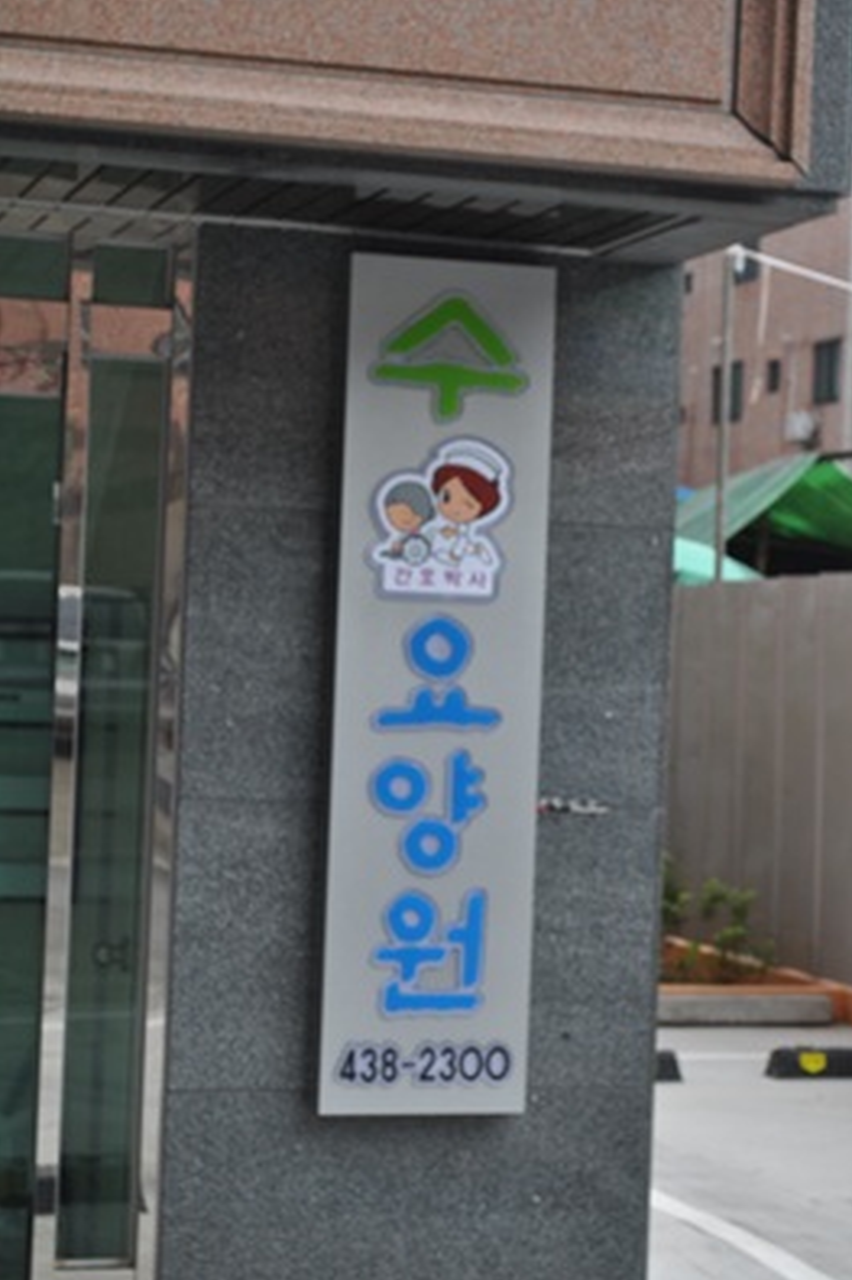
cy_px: 645
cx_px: 428
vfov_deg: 24.3
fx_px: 2967
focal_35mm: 84
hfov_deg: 16.3
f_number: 8
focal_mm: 55
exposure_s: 1/250
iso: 200
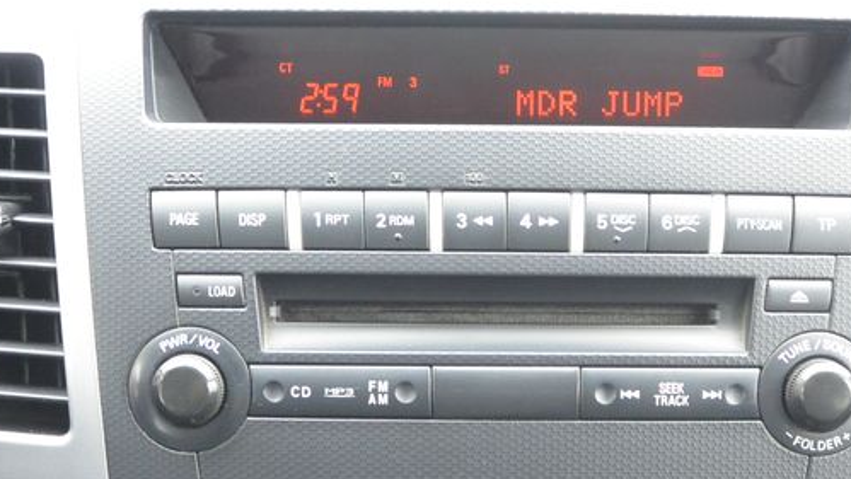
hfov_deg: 35.9
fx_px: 1309
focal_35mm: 58
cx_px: 493
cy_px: 461
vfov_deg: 20.2
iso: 800
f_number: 3.5
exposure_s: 1/50
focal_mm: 10
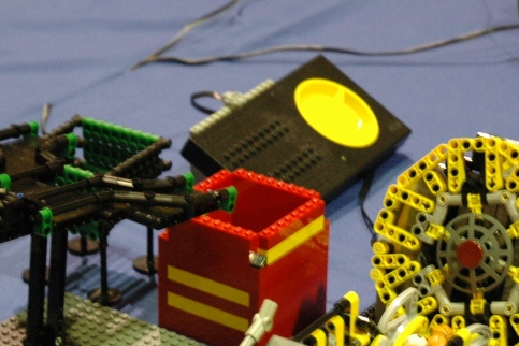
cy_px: 331
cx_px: 229
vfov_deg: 9.3
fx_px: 2105
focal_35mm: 146
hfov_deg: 14.1
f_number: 4.5
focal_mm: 46
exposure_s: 1/10
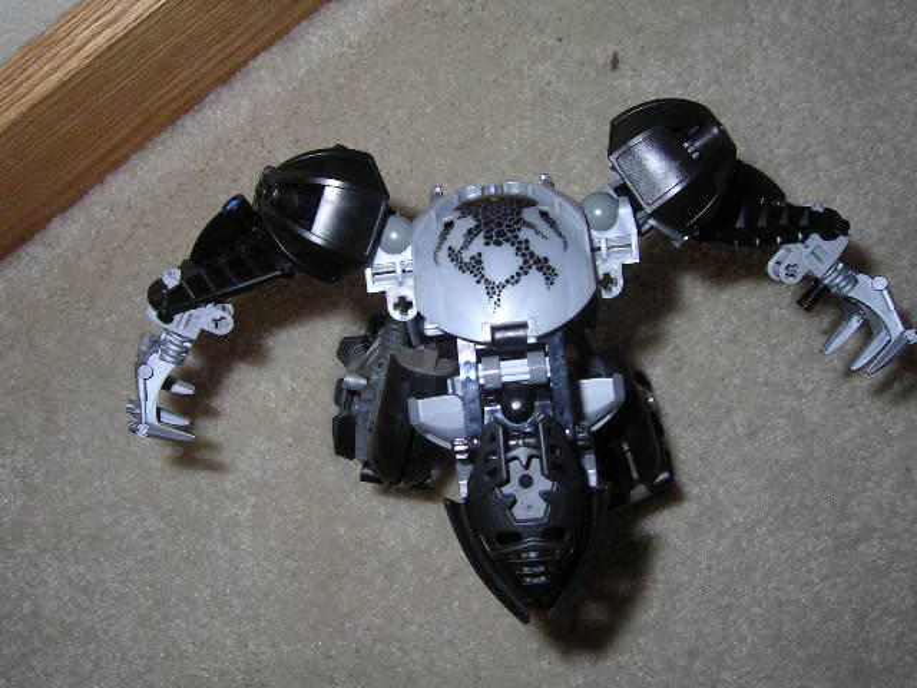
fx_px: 954
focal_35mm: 36
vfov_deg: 39.7
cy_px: 344
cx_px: 458
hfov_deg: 51.4
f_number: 4.8
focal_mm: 5.6
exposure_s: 1/30
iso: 100
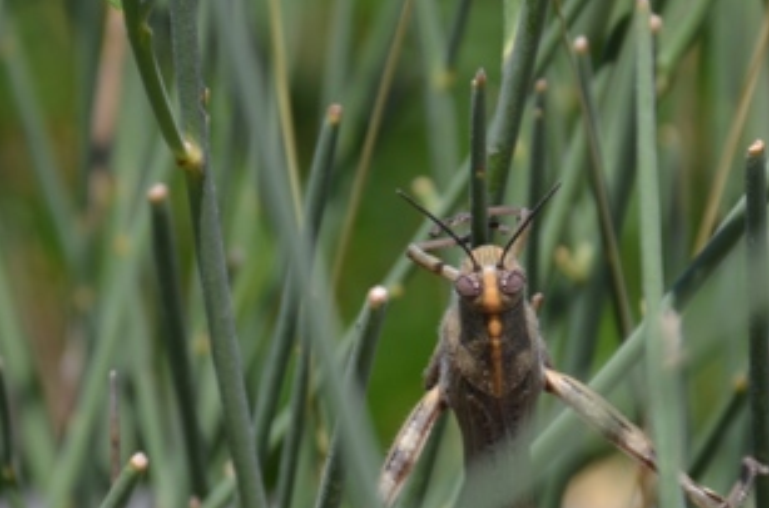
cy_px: 458
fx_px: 8742
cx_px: 616
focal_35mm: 410
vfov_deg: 3.3
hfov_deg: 5.0
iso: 100
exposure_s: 1/125
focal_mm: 105
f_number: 8
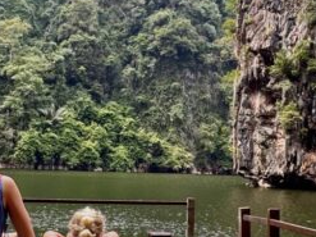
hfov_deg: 33.1
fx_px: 529
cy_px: 106
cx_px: 200
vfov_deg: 25.2
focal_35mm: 58
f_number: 2.2
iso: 40
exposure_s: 1/118
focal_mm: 2.22
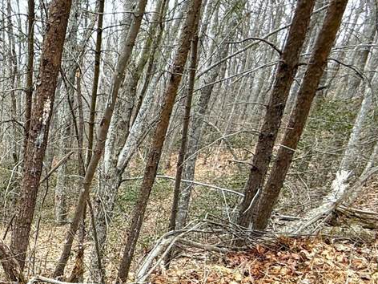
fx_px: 415
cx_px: -100
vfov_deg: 35.0
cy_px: 270
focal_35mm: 38
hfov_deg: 35.5
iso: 40
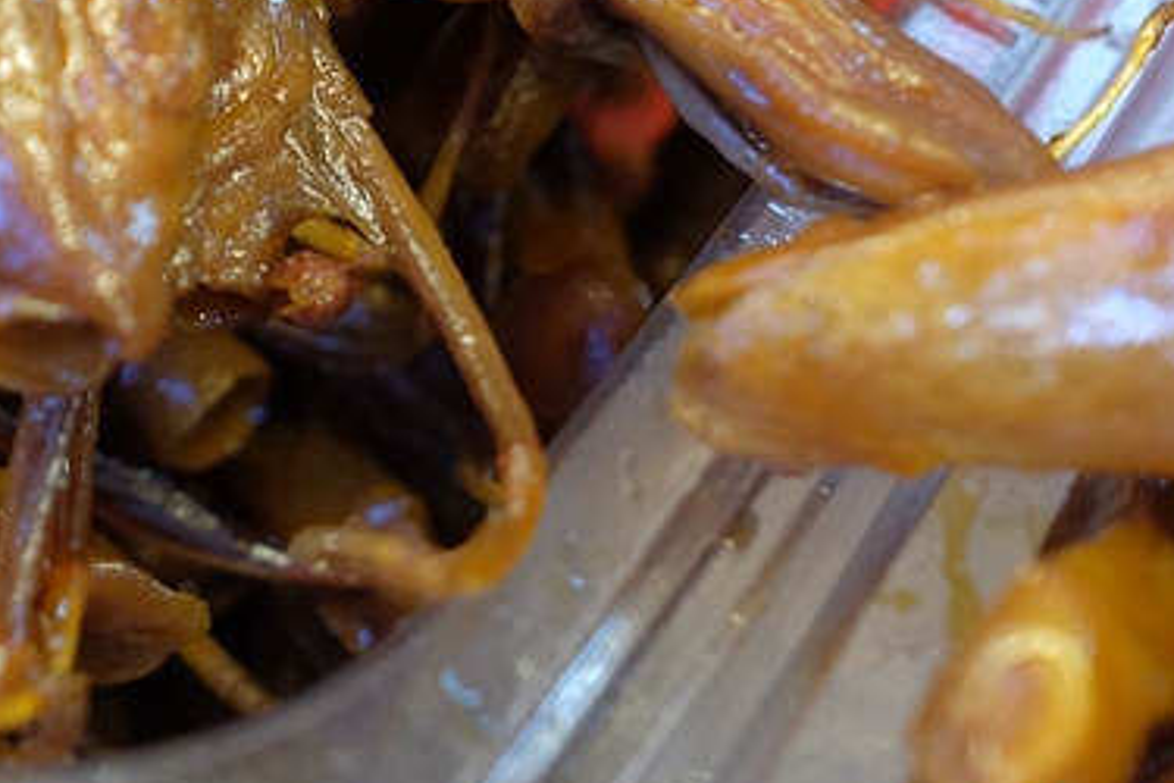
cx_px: -31
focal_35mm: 84
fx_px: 2739
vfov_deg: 15.8
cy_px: -110
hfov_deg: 23.1
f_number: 2.8
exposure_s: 1/140
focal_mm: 23
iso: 800
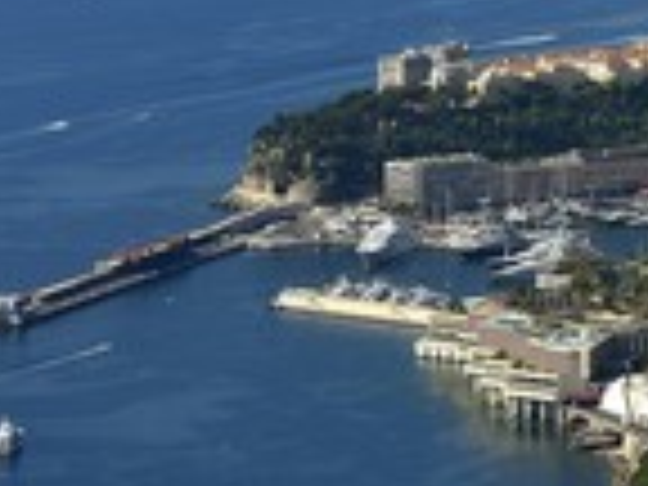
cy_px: 324
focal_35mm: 239
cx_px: 837
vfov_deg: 6.2
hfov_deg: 8.2
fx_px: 4474
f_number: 8
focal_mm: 85
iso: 200
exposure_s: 1/500
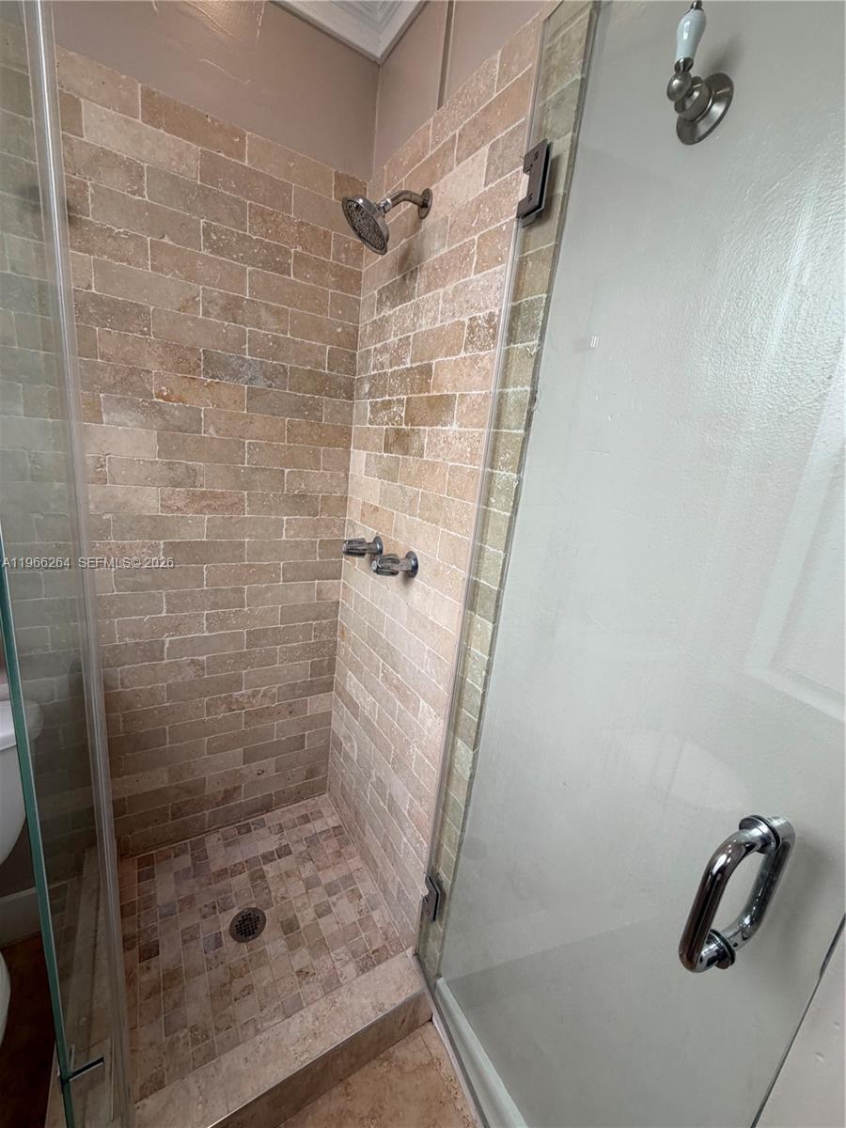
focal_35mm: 14
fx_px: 456
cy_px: 564
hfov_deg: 85.7
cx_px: 423
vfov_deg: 102.1
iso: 50
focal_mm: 2.22
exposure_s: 1/120
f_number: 2.2
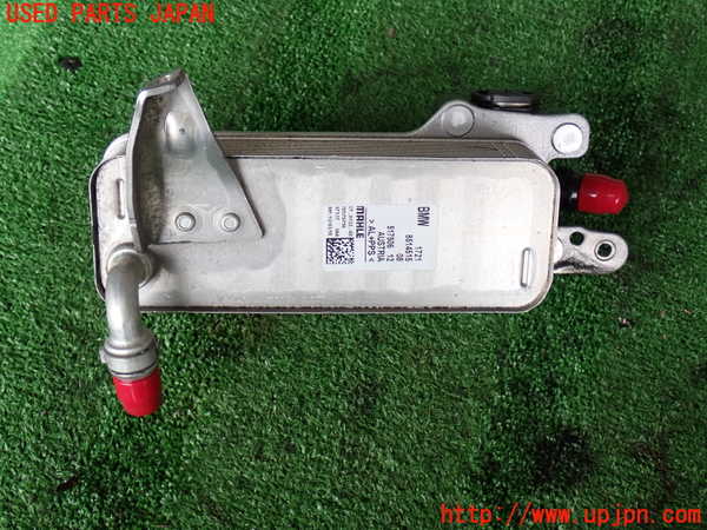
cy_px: 265
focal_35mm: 50
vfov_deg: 29.1
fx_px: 1021
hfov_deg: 38.2
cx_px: 354
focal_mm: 9.01
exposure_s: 1/80
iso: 200
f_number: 3.2
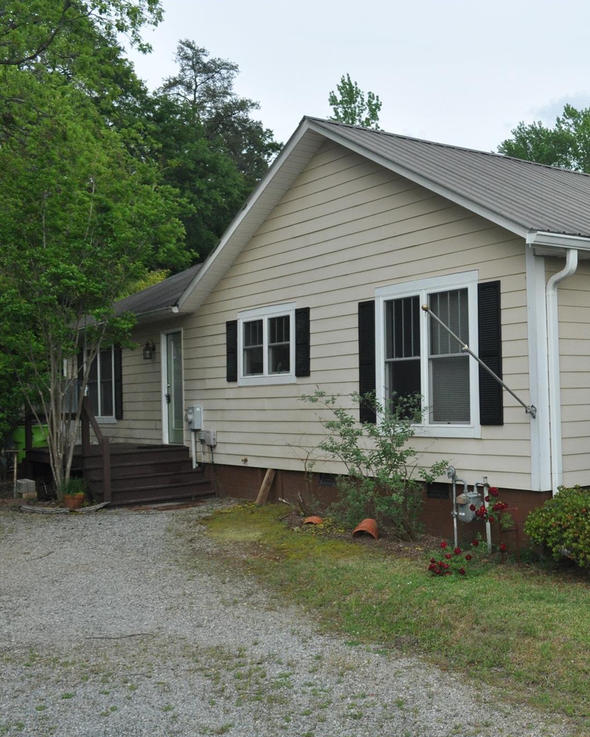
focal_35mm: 43
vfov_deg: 42.9
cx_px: 517
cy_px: 370
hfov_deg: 33.3
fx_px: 939
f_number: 9
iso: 800
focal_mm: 20
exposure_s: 1/320
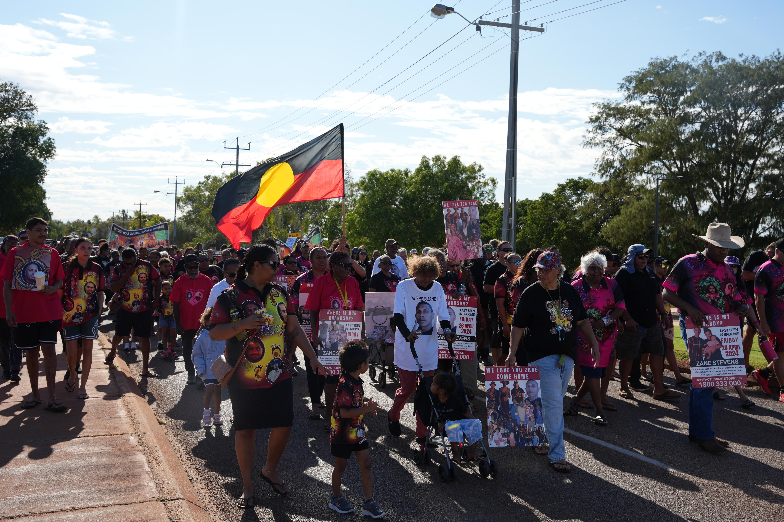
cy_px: 261
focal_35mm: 38
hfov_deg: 51.0
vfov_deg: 35.3
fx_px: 821
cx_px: 392
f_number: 8
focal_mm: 37.7
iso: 100
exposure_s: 1/250
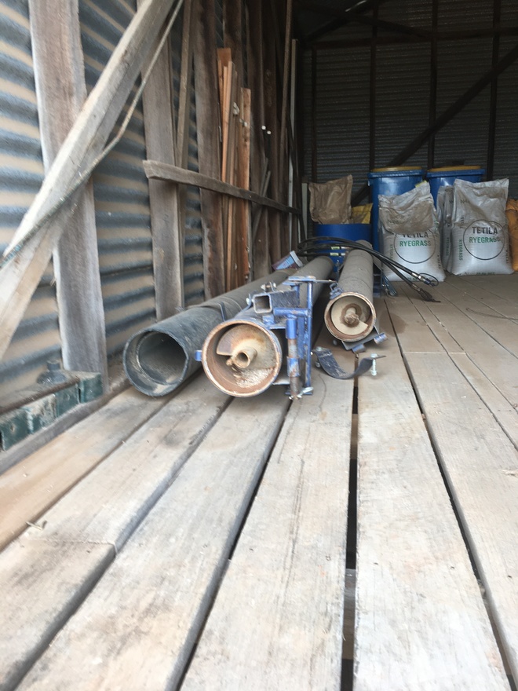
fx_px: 579
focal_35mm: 29
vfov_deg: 61.7
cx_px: 259
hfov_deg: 48.2
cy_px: 346
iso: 32
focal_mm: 4.15
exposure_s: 1/50
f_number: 2.2
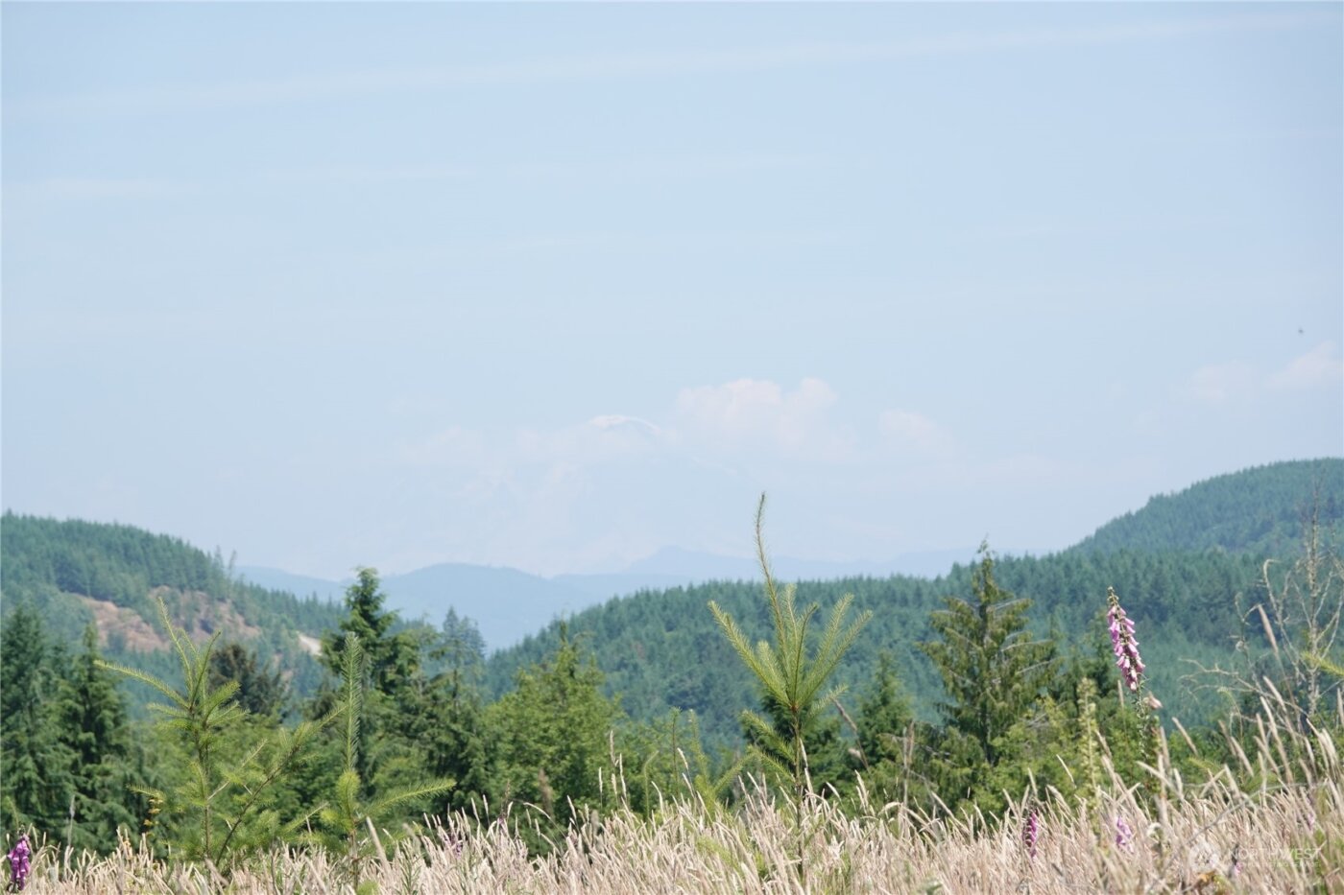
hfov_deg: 12.9
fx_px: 5935
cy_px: 448
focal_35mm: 159
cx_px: 672
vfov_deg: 8.6
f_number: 4
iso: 100
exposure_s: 1/500
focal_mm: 58.29
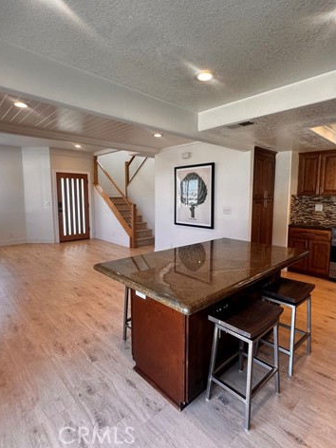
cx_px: 177
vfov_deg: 84.7
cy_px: 221
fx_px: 246
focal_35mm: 19
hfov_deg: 68.6
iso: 160
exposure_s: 1/120
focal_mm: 2.22
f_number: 2.2
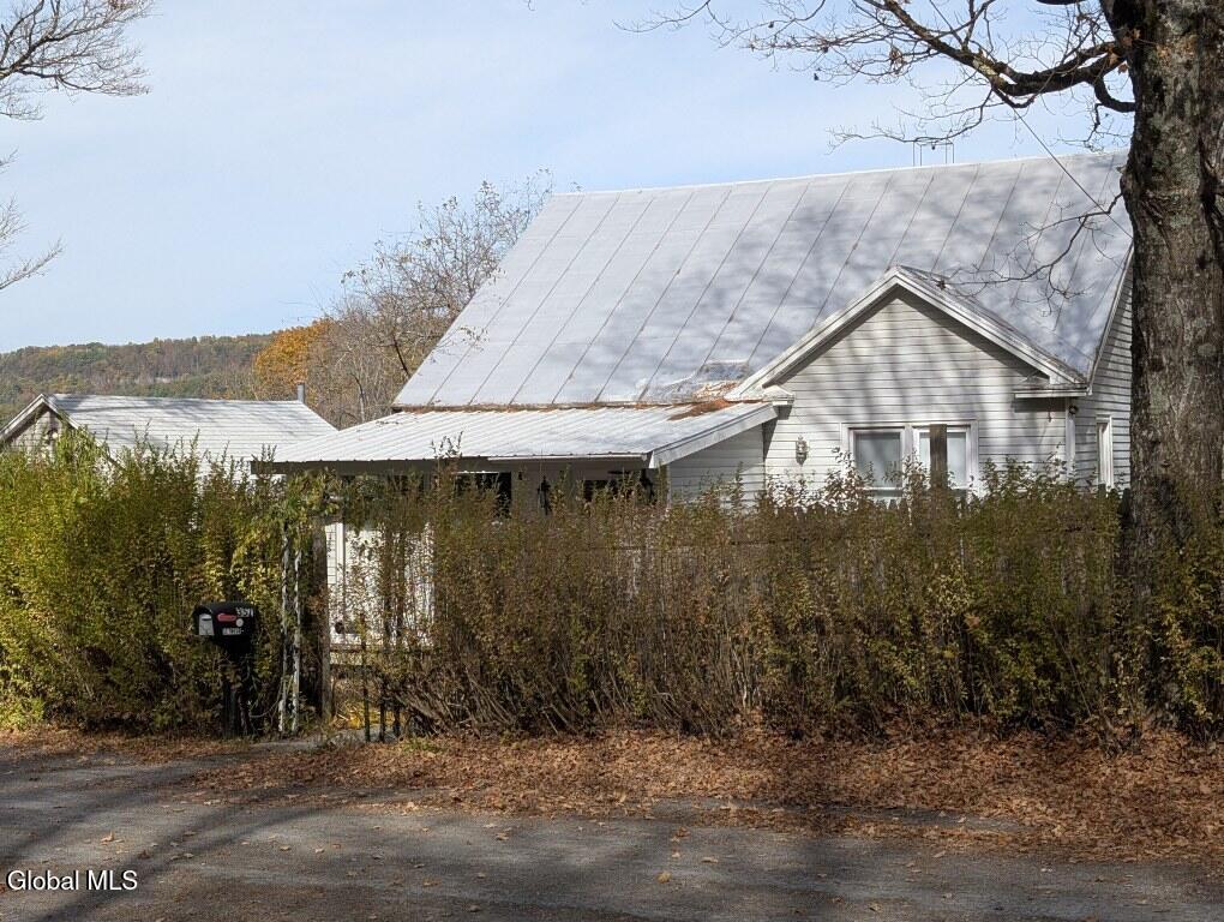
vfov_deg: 29.7
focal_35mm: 49
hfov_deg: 38.9
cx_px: 612
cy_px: 461
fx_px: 1735
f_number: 1.68
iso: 21
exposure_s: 1/864
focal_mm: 6.9
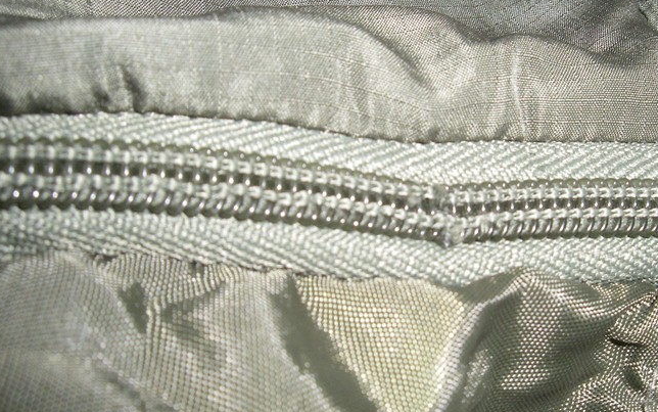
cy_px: 197
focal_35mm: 50
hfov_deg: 40.1
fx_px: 897
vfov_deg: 25.9
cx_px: 402
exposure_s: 1/50
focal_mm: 6.2
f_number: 4.3
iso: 200
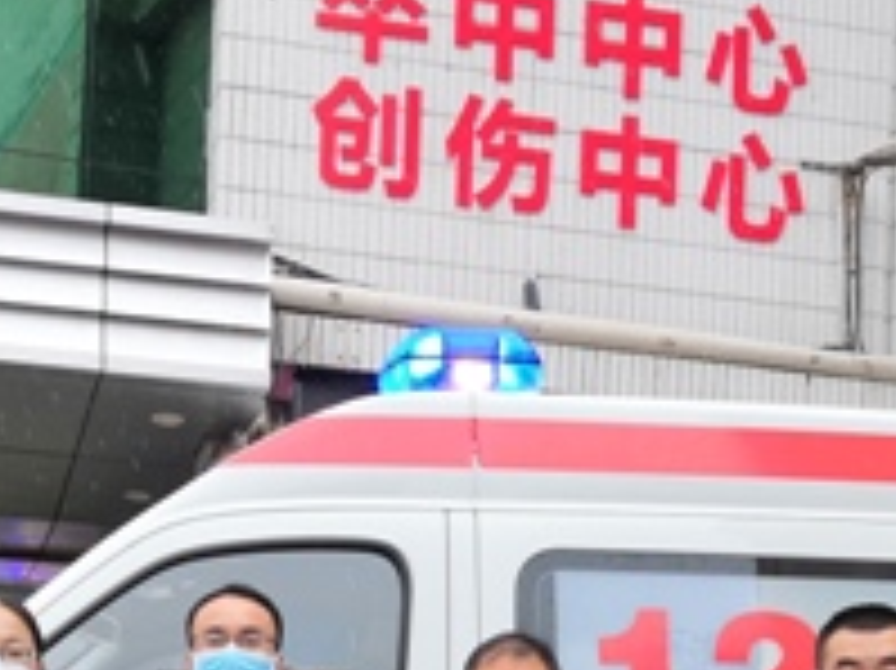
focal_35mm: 87
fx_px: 2251
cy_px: 913
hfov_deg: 22.5
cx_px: 455
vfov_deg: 15.9
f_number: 1.8
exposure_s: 1/50
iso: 100
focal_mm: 3.95
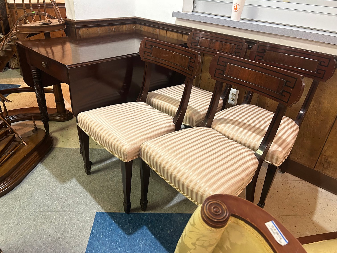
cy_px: 126
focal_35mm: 26
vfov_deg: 53.1
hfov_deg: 67.3
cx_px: 168
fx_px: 253
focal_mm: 5.7
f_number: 1.5
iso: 250
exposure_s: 1/60
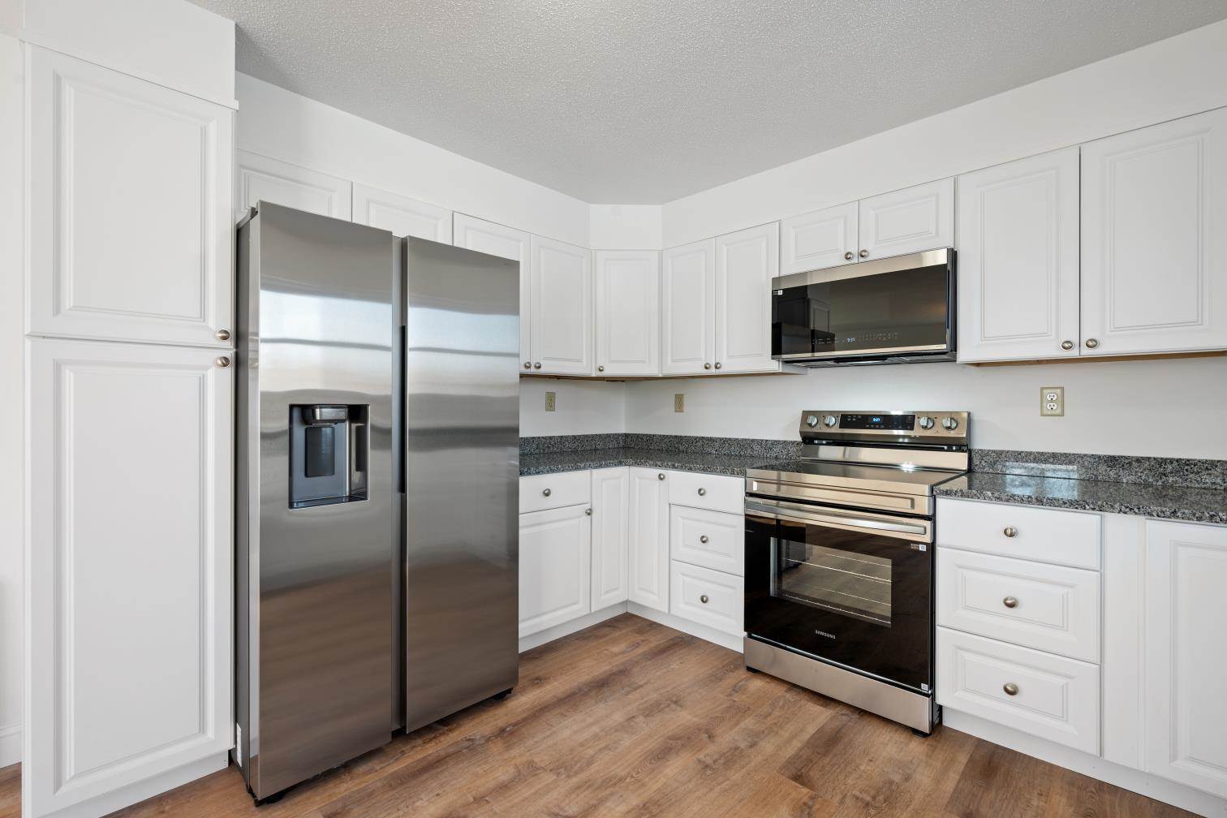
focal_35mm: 16
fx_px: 545
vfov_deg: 73.7
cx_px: 614
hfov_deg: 96.7
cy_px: 409
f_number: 8
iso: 320
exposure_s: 1/5
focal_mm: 16
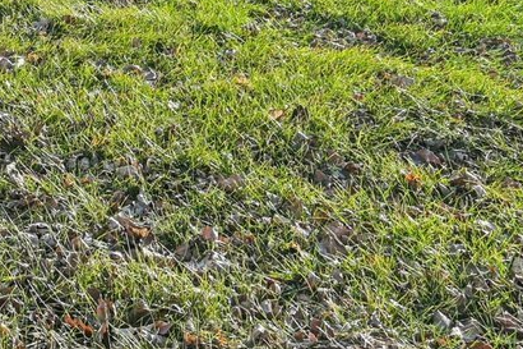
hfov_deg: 20.7
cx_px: -310
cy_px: -231
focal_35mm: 80
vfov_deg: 15.3
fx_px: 1162
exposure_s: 1/125
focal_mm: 16
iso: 100
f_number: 8
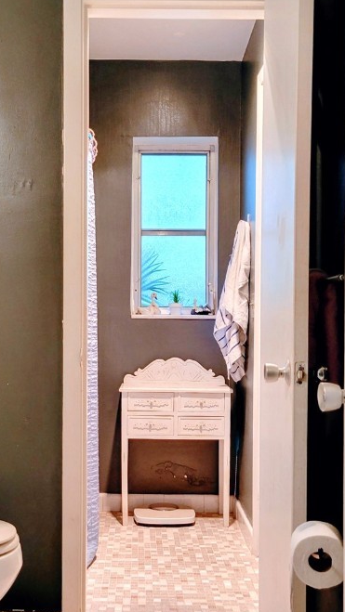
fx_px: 715
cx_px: 157
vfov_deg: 46.3
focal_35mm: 44
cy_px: 333
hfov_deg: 27.1
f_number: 1.8
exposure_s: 1/60
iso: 160
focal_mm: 5.4
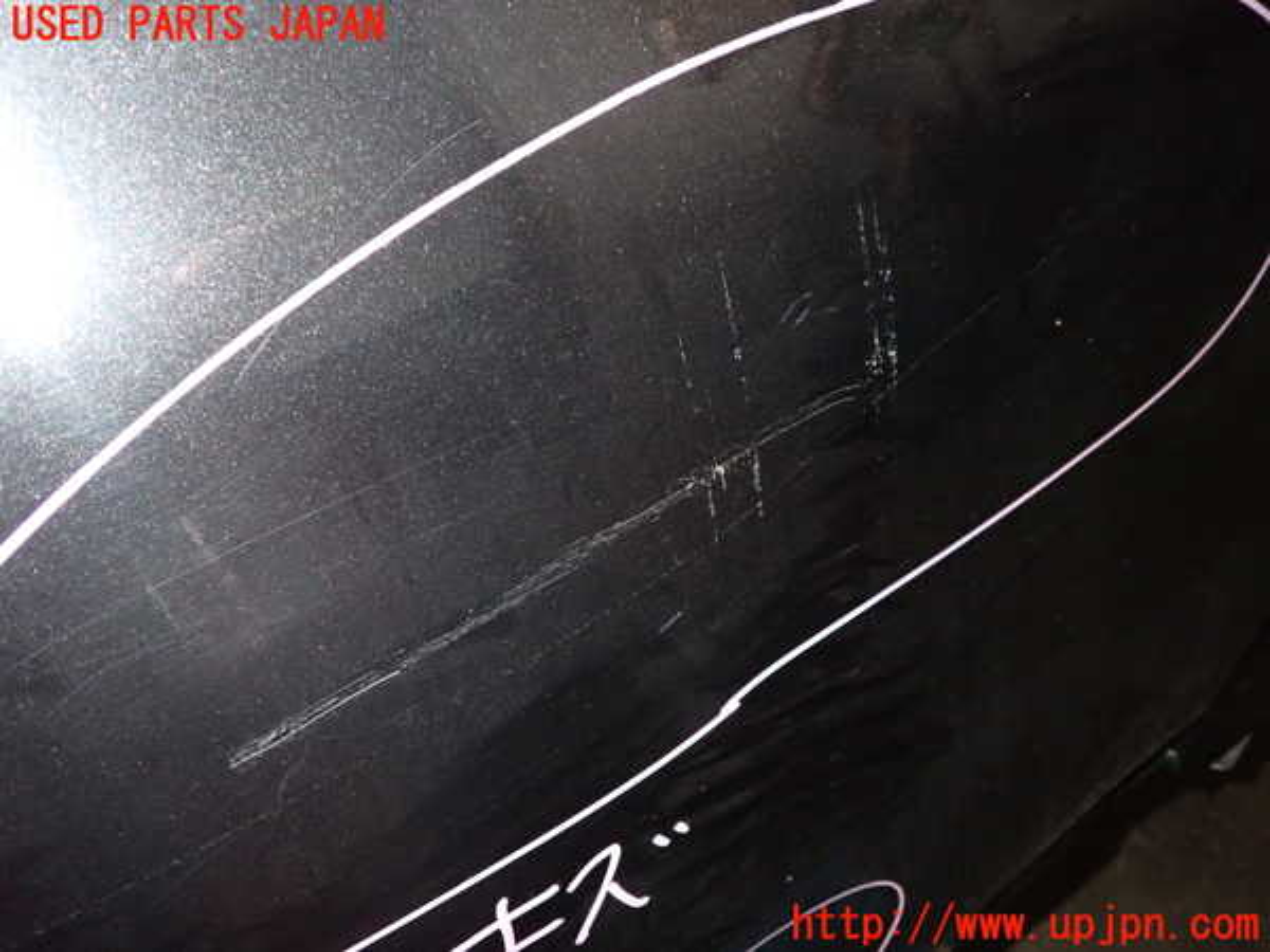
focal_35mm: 28
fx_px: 1027
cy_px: 476
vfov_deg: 49.7
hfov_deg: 63.4
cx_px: 635
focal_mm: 5.05
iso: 800
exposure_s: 1/30
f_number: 6.3
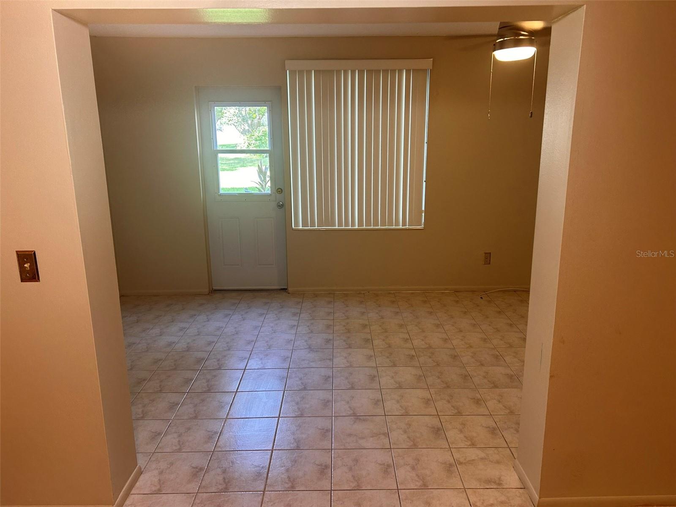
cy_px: 254
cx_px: 338
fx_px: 508
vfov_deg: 53.1
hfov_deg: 67.3
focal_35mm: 26
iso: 100
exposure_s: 1/60
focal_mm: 5.7
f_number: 1.5
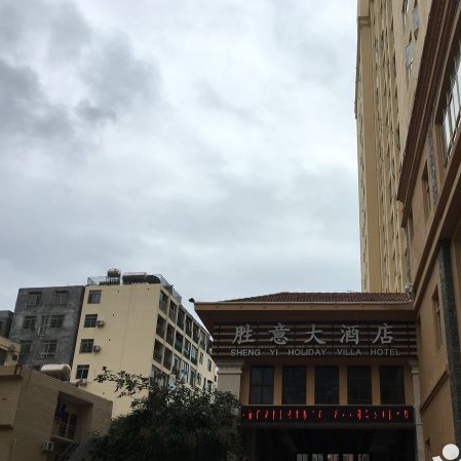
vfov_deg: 41.8
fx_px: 603
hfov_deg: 41.0
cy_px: 252
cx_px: 331
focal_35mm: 40
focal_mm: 4.15
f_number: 2.2
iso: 25
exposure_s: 1/2262
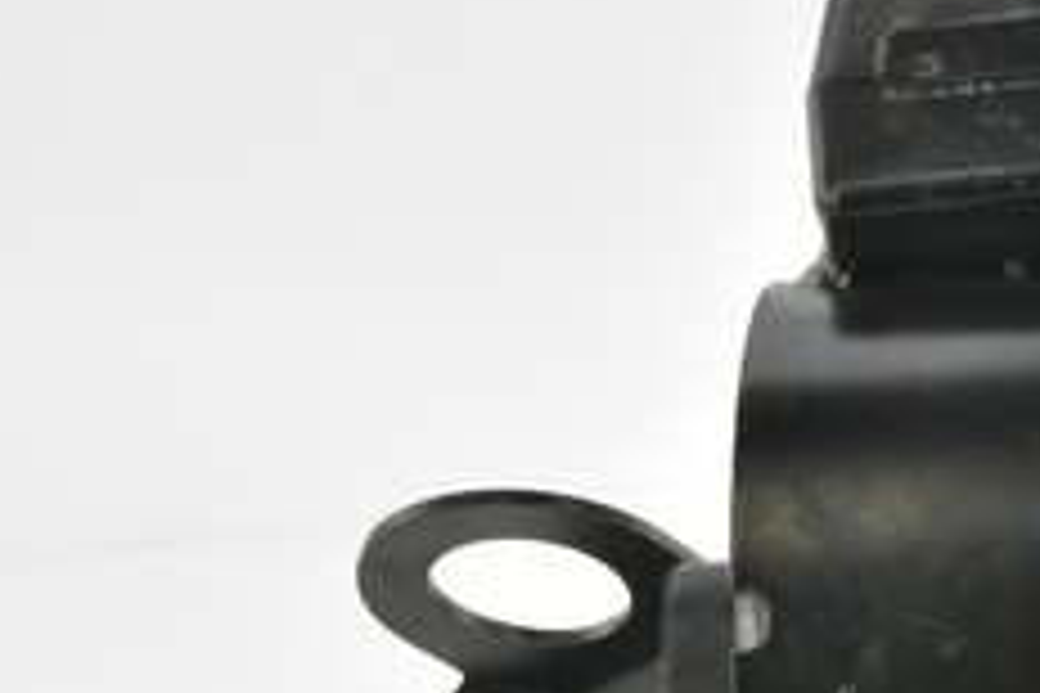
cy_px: 864
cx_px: 1112
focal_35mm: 187
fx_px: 5402
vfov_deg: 7.3
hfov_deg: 10.9
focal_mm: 60
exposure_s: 1/2.5
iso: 64
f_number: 29
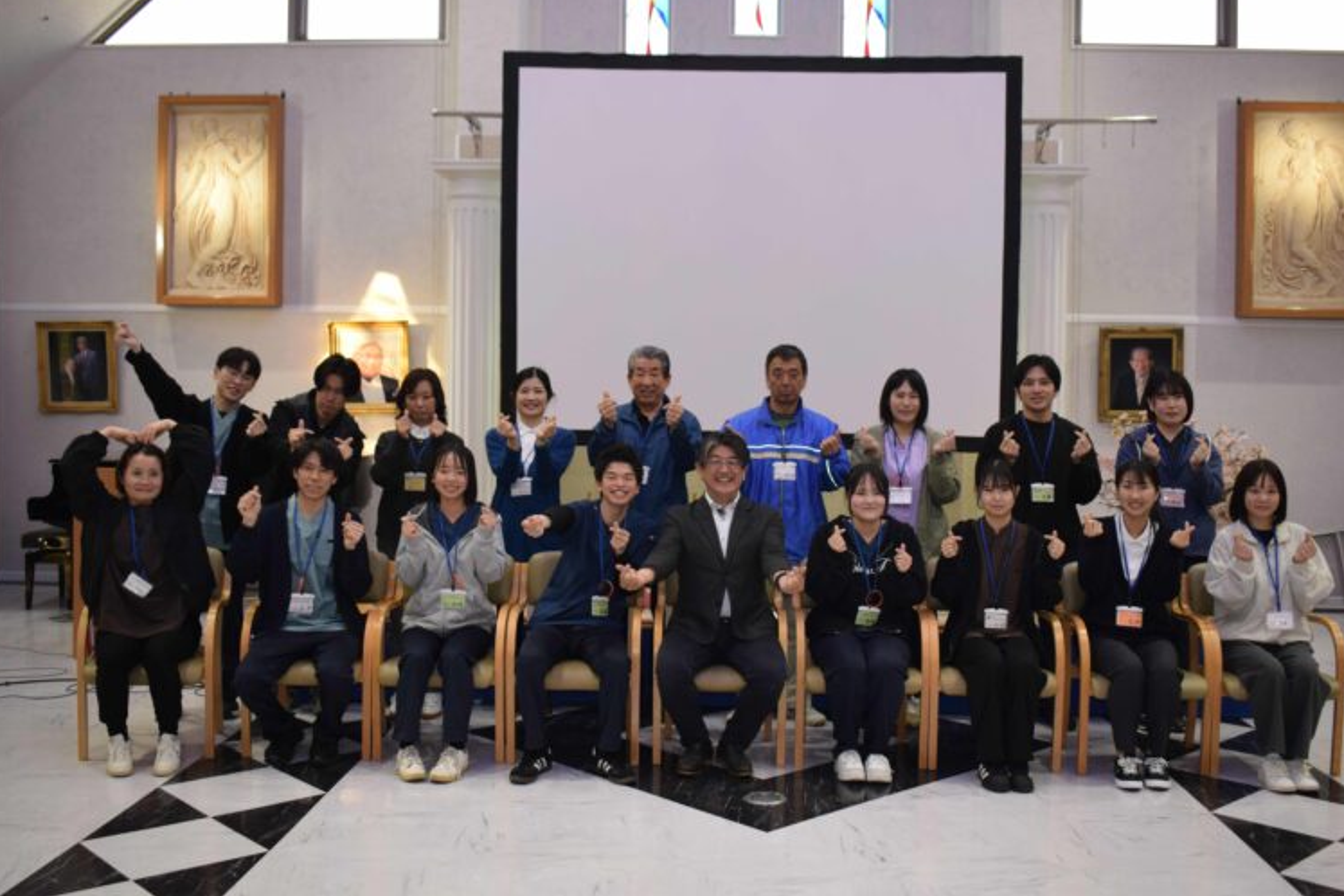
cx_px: 682
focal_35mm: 37
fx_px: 1381
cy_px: 437
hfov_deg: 51.9
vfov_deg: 35.9
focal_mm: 24
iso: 800
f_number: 5
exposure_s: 1/100
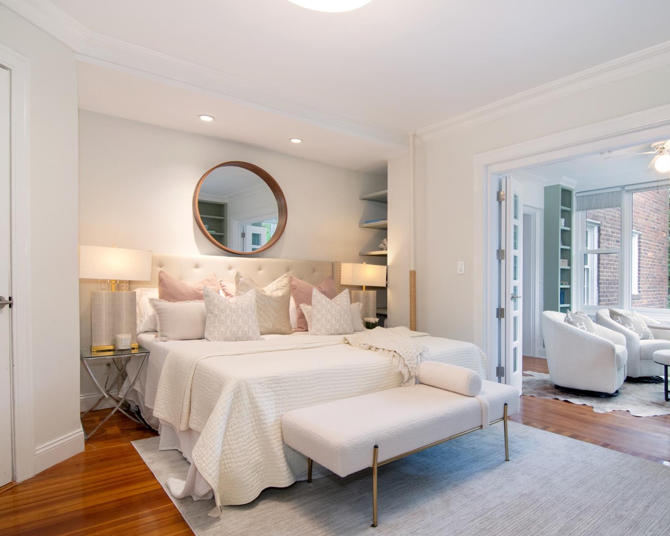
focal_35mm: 20
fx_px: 388
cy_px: 263
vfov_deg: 69.2
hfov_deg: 81.0
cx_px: 384
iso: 640
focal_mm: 11
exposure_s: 1/30
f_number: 8
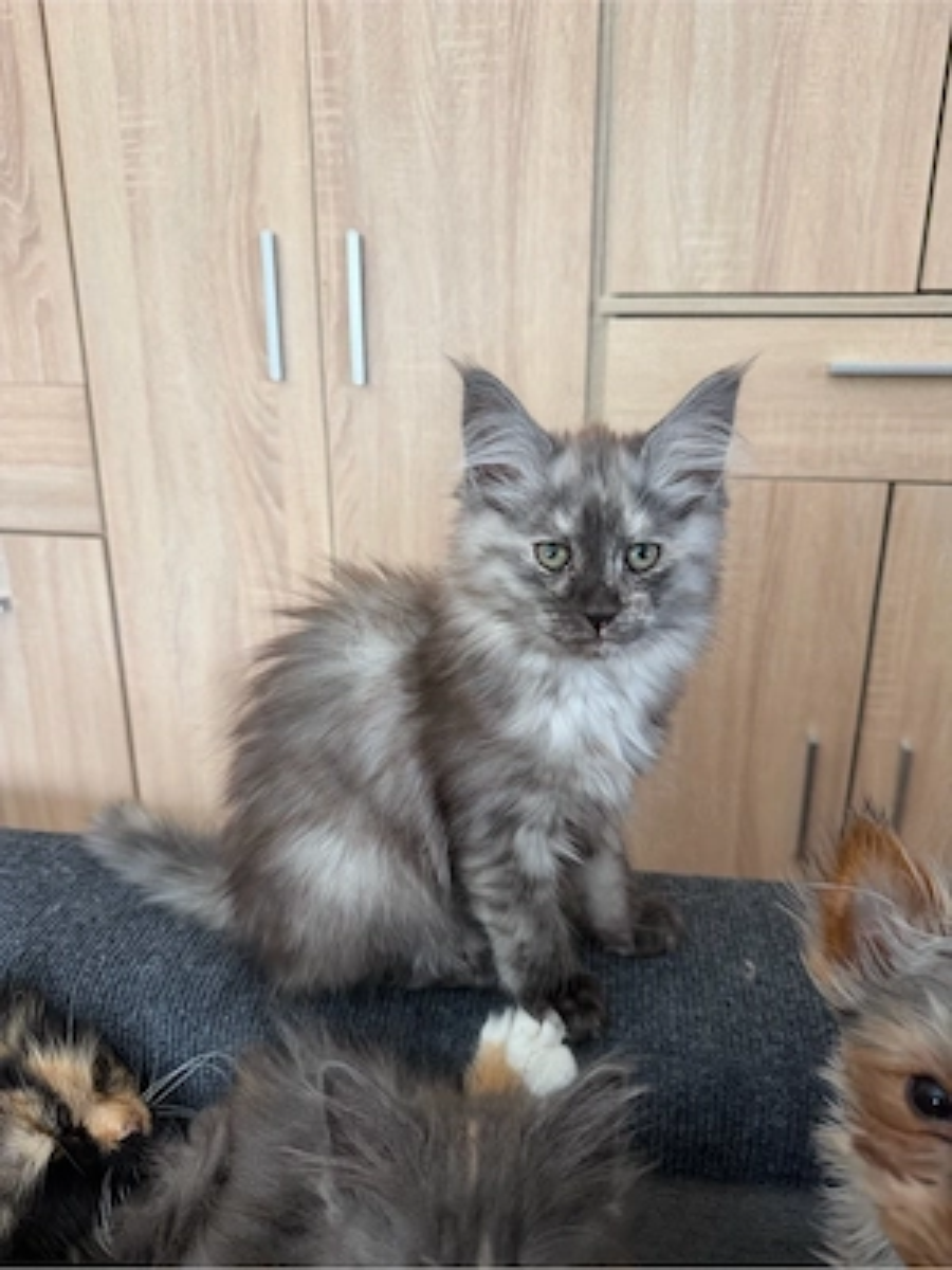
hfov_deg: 56.8
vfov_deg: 71.6
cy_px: 635
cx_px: 476
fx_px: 880
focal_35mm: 24
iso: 200
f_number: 1.78
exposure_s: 1/72
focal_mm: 6.76
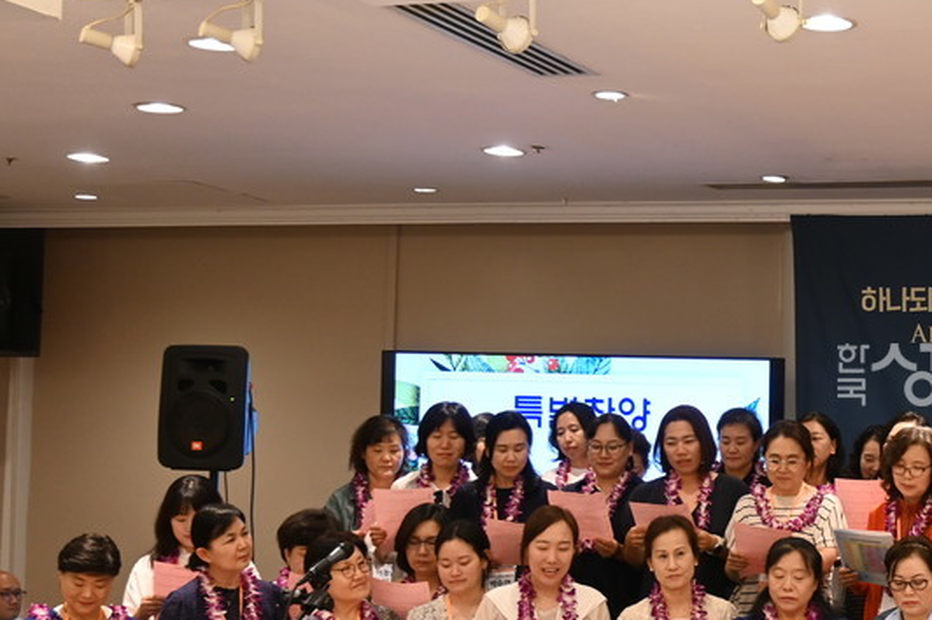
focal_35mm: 78
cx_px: 979
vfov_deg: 17.5
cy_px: 372
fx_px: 2008
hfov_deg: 24.7
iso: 560
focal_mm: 21.5
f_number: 4
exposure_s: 1/30
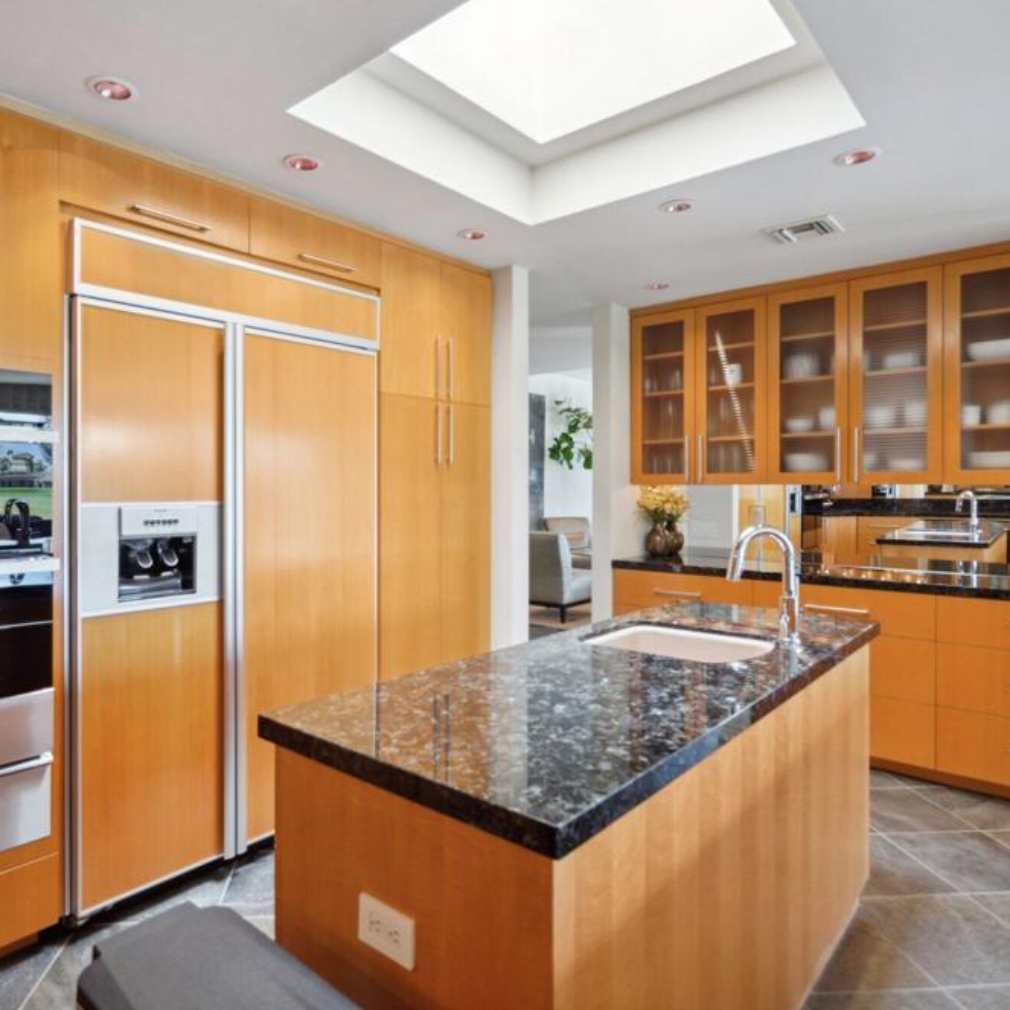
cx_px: 440
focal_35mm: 21
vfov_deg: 72.1
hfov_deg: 71.8
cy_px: 492
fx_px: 693
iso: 400
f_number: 8
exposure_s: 1/13
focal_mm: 16
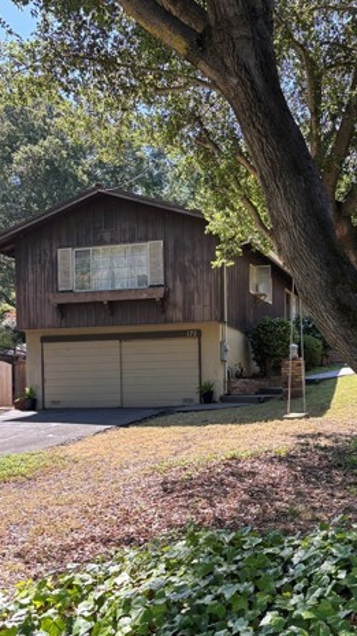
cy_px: 403
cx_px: 246
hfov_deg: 30.1
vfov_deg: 51.0
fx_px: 657
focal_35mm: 39
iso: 50
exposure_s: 1/399
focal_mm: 5.96
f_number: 1.6
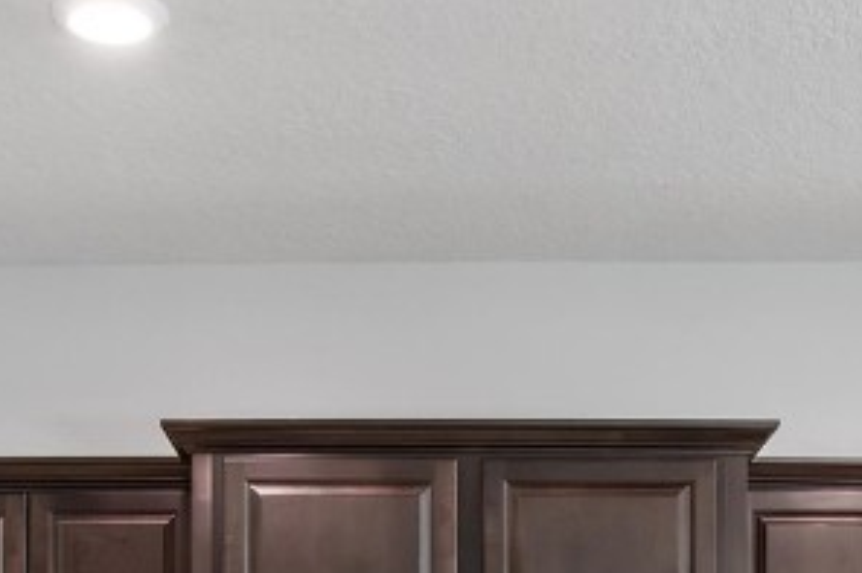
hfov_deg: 28.1
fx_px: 1723
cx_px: 402
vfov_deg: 17.0
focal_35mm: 72
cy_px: 875
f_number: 8
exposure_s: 1/20
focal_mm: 10
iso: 3200
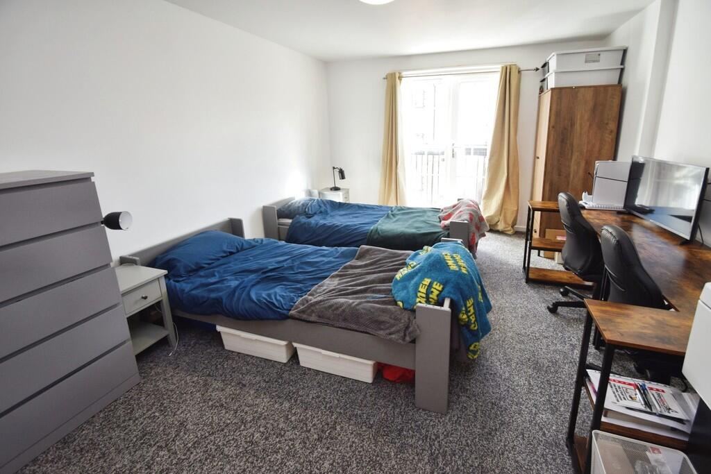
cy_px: 237
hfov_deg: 100.4
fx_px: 296
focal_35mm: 15
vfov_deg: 77.3
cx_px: 356
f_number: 5.6
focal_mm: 10
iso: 400
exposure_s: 1/125
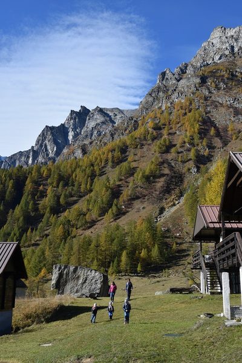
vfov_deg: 46.4
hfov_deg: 31.9
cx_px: 121
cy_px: 182
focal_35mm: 42
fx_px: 423
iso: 100
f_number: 10
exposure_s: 1/125
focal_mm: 28
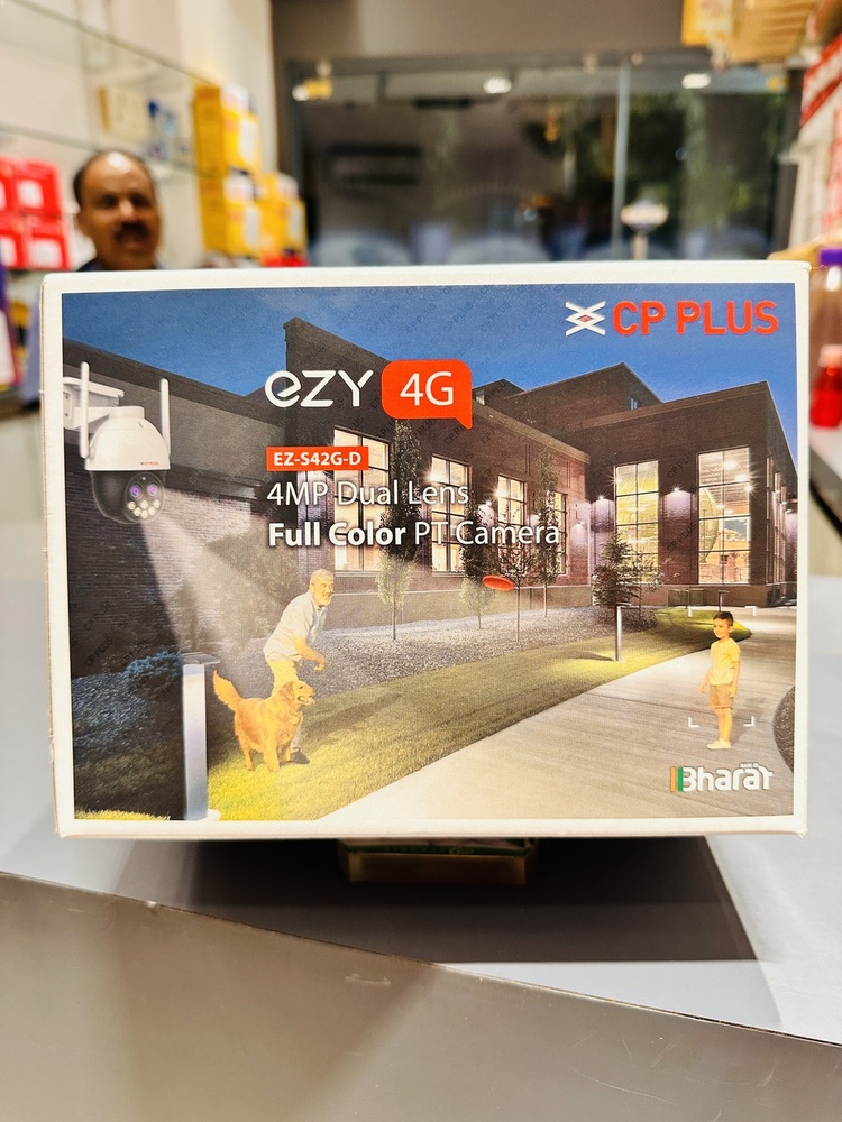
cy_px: 561
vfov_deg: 71.6
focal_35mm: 24
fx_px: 778
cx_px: 421
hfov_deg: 56.8
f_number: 1.78
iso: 160
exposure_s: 1/50
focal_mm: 6.86
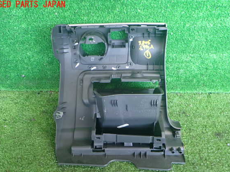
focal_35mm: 32
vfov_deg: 44.1
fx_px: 213
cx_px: 114
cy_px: 91
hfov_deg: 56.8
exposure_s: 1/30
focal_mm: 5.4
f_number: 2.3
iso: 250
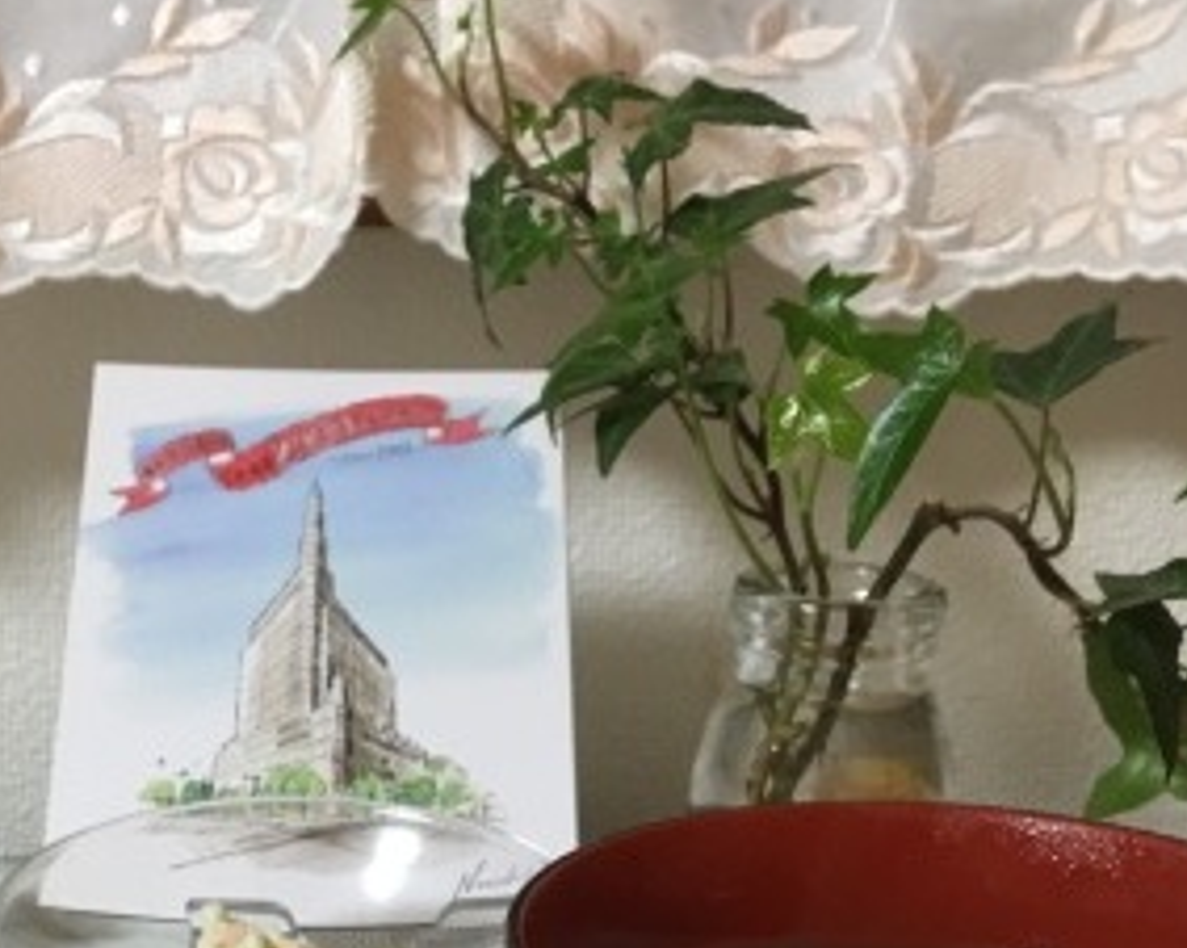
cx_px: 306
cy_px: 881
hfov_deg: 31.0
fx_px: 2106
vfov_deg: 24.5
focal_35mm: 60
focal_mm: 4.15
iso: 200
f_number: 2.2
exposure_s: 1/25
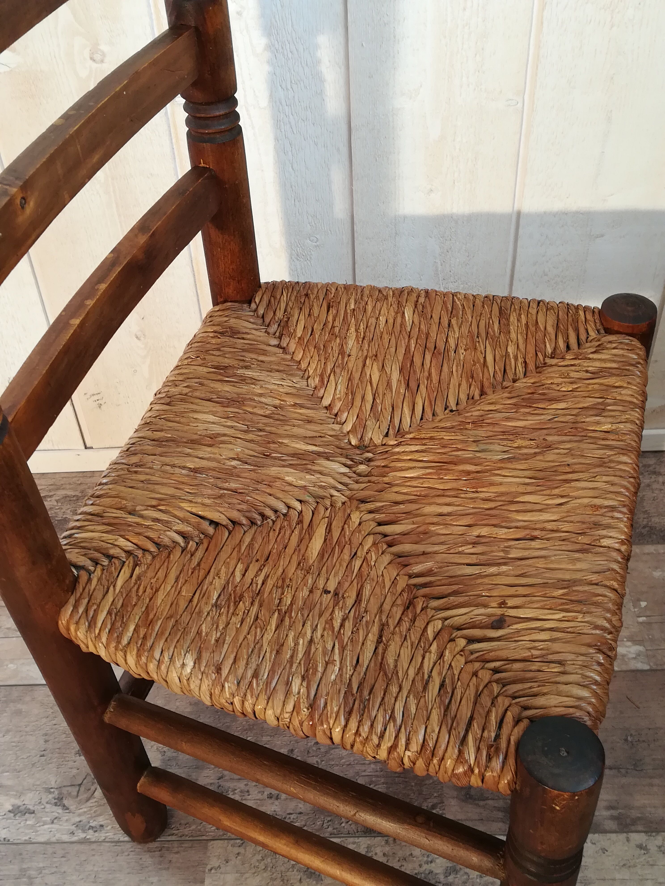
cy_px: 443
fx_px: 922
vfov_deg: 51.4
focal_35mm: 36
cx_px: 332
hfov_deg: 39.7
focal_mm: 3.83
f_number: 2.2
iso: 100
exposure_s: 1/40
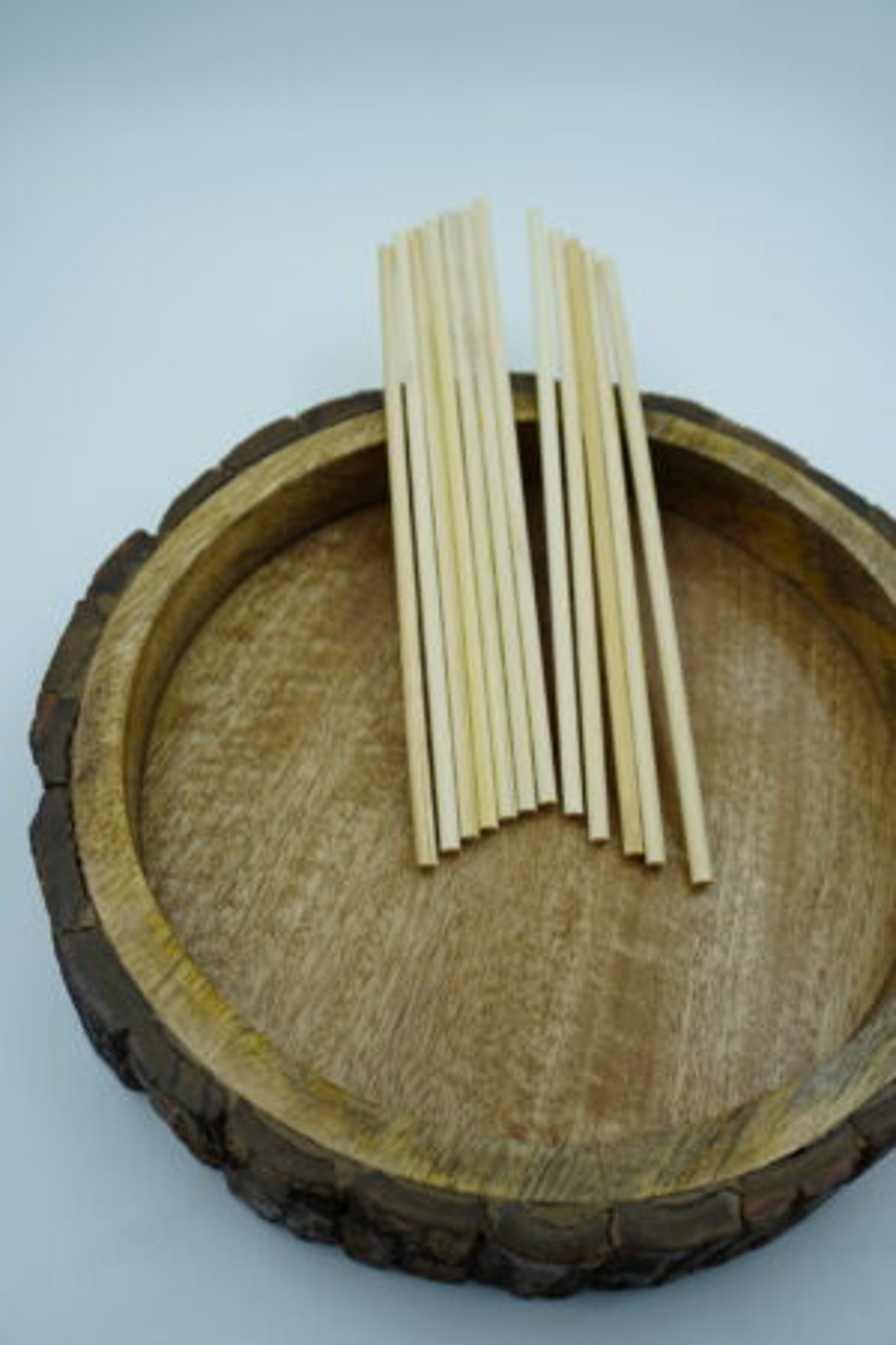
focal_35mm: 33
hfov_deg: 40.0
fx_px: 1232
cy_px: 672
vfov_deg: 57.2
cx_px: 448
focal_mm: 22
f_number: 5
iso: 100
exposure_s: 1/125
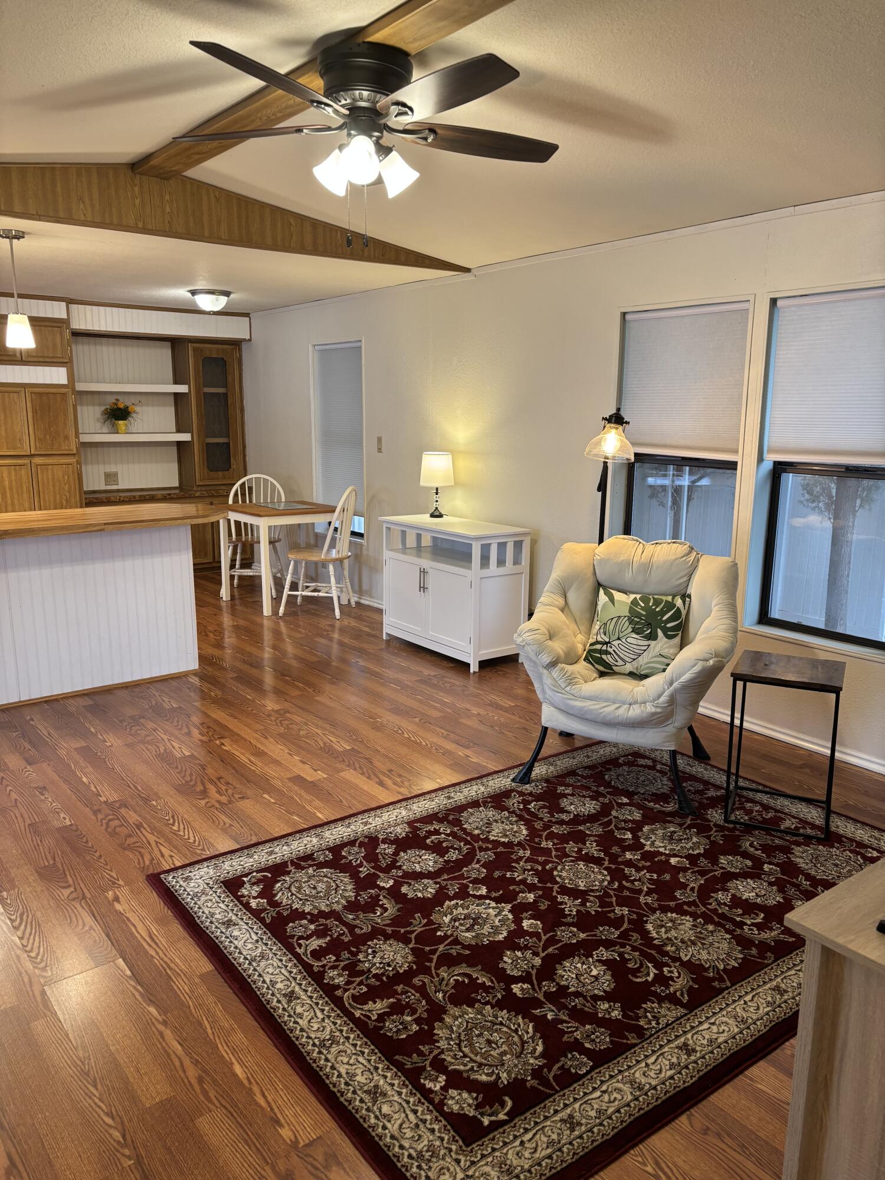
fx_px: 886
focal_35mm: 26
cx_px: 442
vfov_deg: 67.3
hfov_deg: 53.1
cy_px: 590
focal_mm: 5.96
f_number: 1.6
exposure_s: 1/60
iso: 125
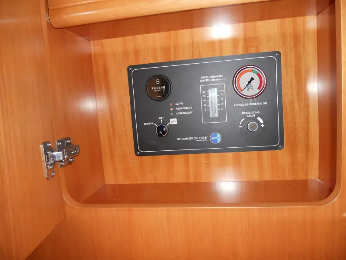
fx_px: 270
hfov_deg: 65.3
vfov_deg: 51.4
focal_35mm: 27
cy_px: 130
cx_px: 173
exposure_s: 1/25
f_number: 3.2
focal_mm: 4.9
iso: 80
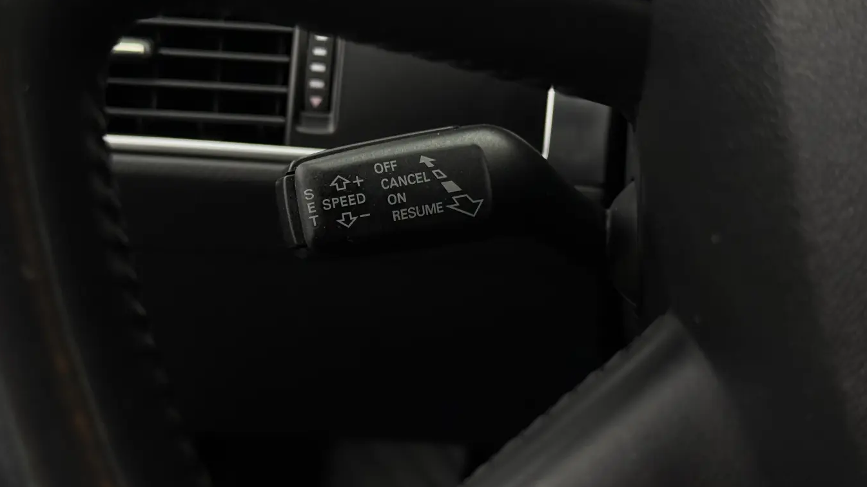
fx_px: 1287
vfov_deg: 21.4
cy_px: 211
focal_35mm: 56
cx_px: 422
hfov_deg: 37.2
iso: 200
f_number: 1.78
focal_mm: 6.76
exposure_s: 1/100
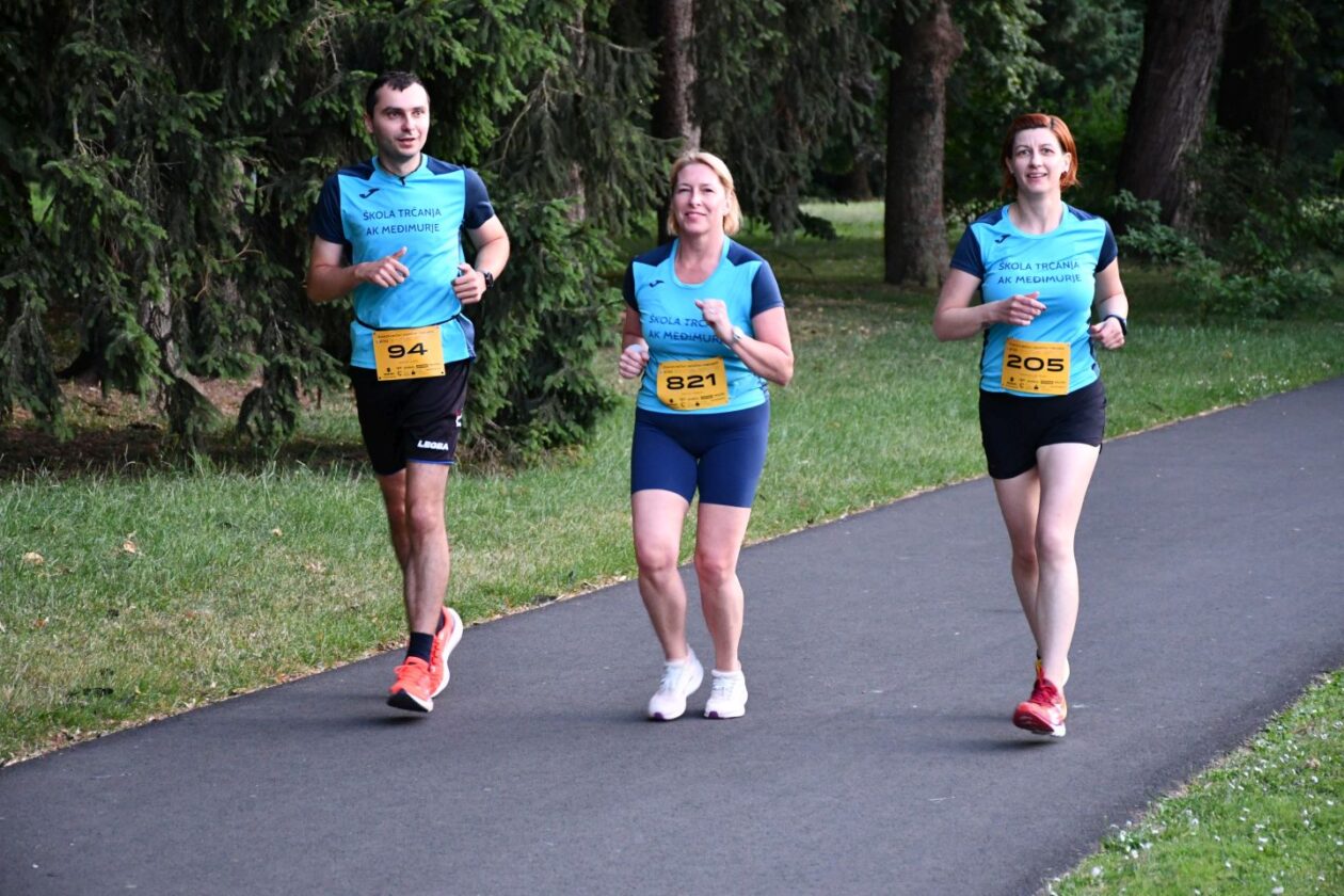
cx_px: 672
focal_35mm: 120
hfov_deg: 17.1
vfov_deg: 11.4
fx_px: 4480
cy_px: 448
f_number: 5.3
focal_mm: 80
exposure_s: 1/125
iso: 2500
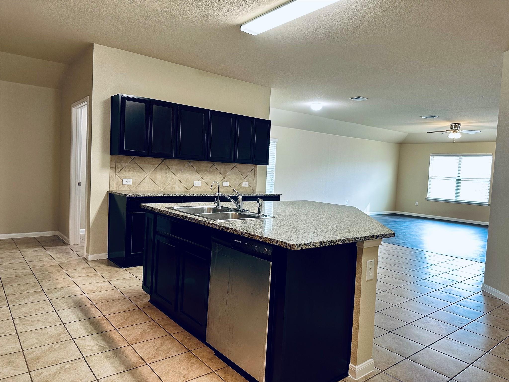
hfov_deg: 71.6
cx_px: 254
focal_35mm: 24
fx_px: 353
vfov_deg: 56.8
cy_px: 191
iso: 200
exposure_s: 1/60
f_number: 1.78
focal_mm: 6.86
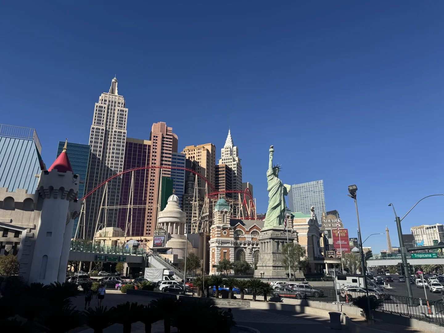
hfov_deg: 71.6
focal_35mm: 24
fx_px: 308
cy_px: 166
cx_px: 222
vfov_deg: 56.8
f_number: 1.78
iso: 80
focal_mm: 6.76
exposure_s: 1/5814
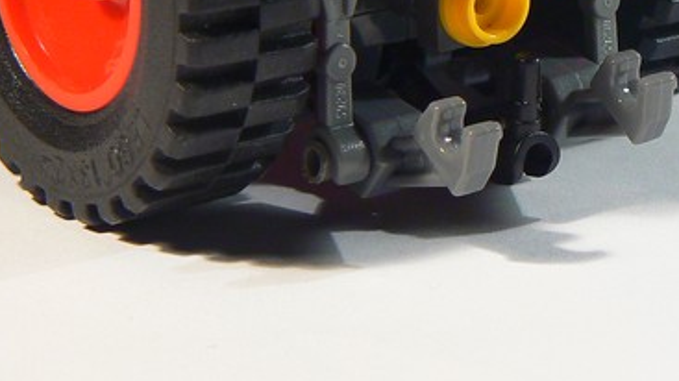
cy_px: -31
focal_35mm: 190
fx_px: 3419
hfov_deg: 11.3
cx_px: 488
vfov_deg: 6.4
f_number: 3.2
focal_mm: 13.4
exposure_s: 1/13
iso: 80
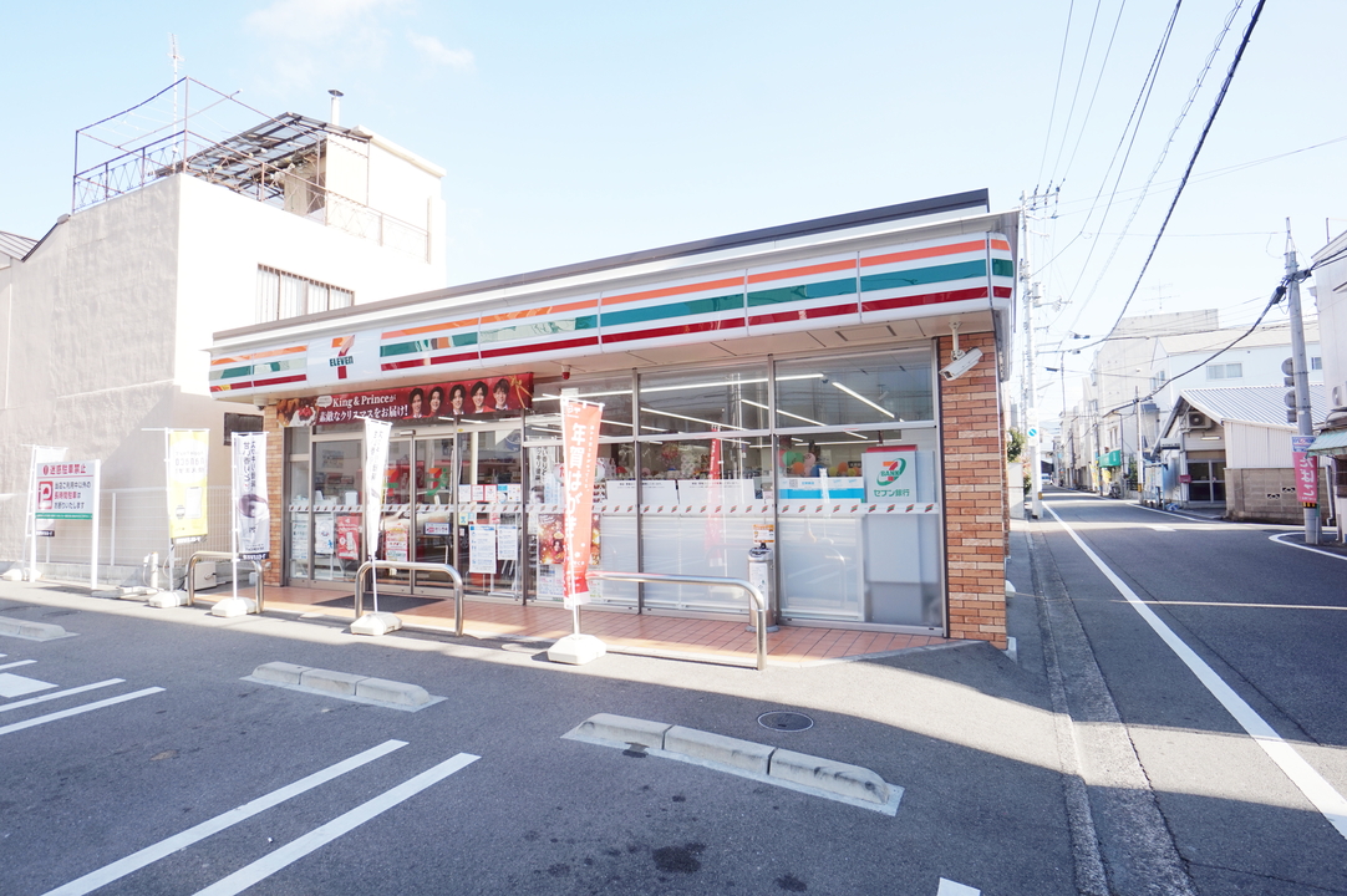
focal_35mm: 18
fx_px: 673
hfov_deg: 90.0
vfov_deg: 67.3
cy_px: 448
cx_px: 674
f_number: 8
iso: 100
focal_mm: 12
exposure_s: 1/100
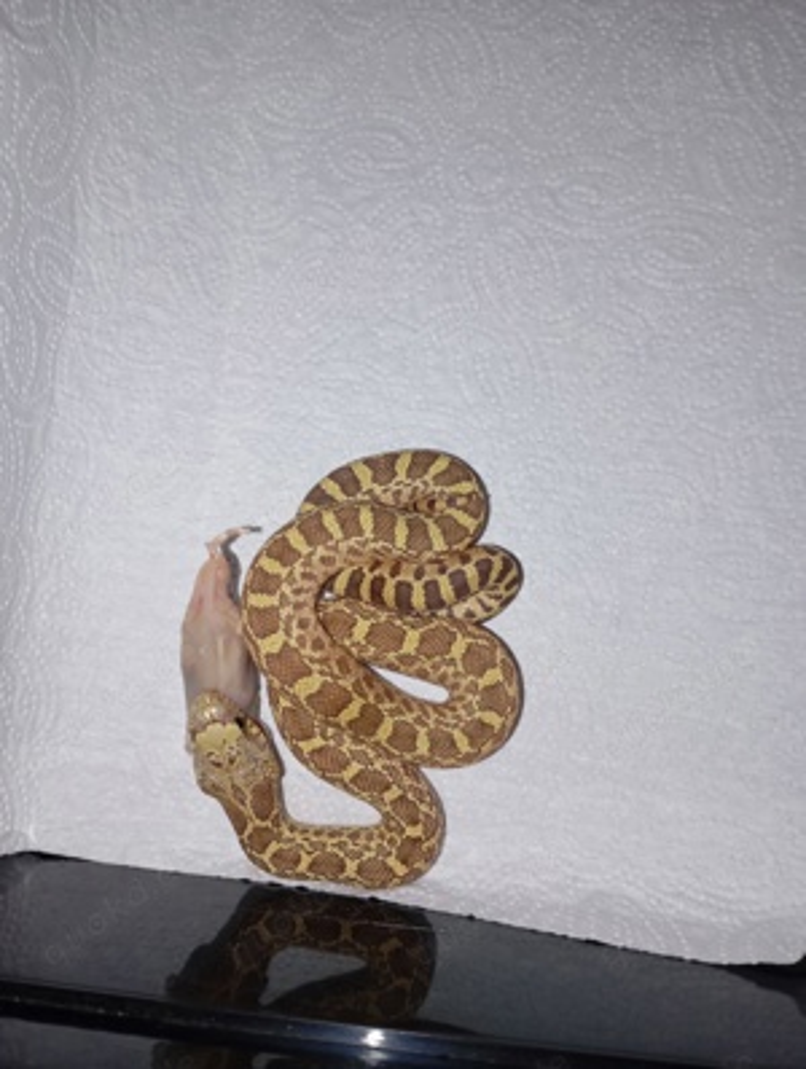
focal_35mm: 28
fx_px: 866
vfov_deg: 63.4
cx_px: 403
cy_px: 534
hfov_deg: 49.9
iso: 185
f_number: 1.8
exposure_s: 1/100
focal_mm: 4.27
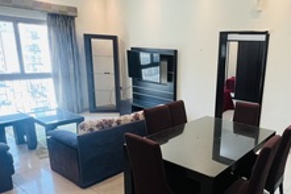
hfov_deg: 62.6
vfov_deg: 46.1
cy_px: 115
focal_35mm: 28
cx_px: 210
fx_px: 226
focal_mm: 1.57
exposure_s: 1/50
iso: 320
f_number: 1.8
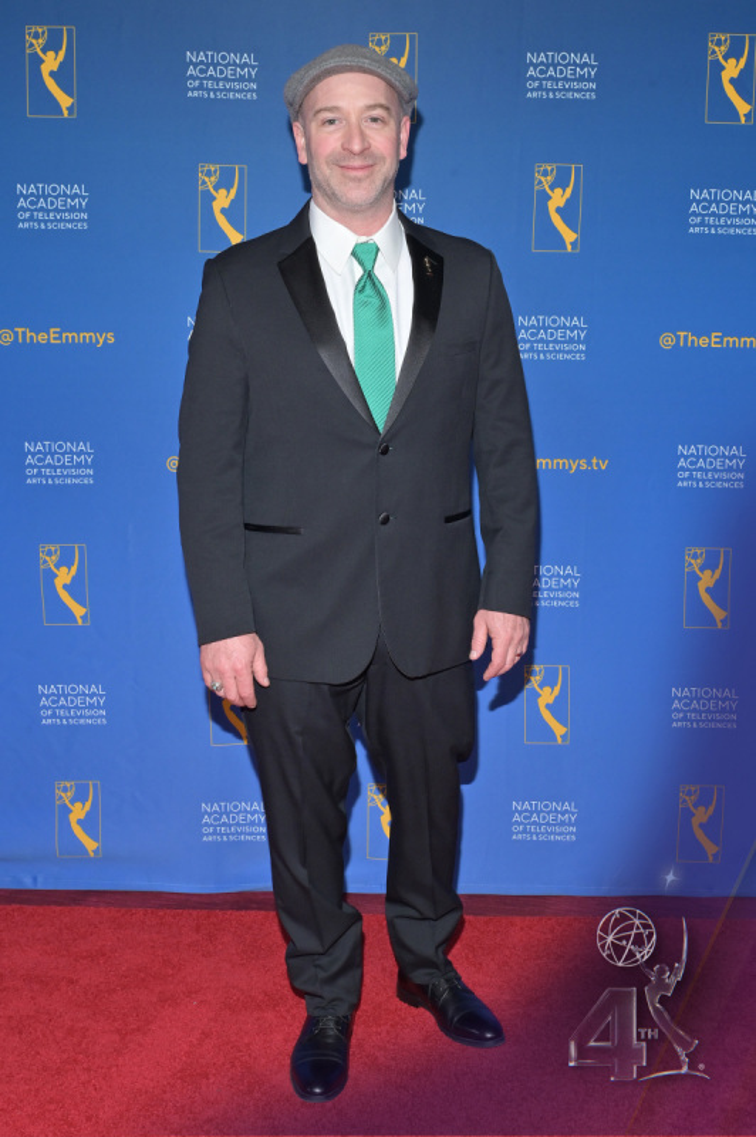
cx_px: 378
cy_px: 568
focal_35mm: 40
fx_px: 1262
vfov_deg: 48.5
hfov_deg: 33.3
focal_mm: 40
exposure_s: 1/125
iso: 1000
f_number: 10
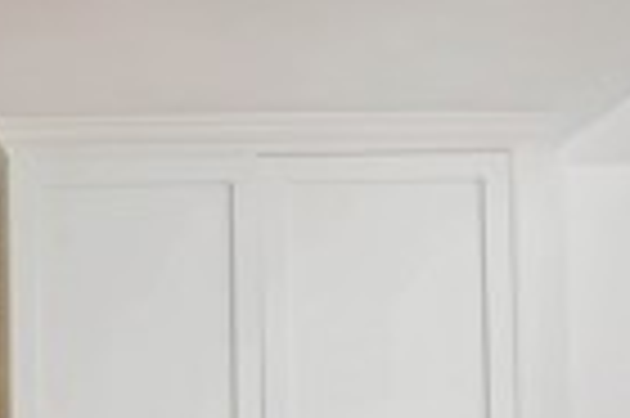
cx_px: -140
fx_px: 1119
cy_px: 569
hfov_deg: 27.4
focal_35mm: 64
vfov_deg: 19.3
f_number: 6.3
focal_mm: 14
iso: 400
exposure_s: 1/200
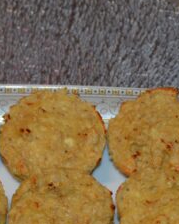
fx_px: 1047
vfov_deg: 12.1
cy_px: 222
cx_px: -5
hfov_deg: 9.7
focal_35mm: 158
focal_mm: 36
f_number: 5
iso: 800
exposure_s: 1/60
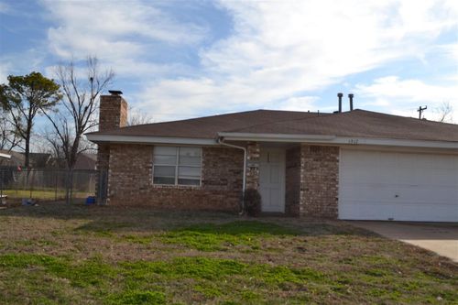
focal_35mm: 36
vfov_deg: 36.8
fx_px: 458
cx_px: 229
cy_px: 152
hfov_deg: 53.1
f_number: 10
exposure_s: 1/200
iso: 100
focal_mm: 24
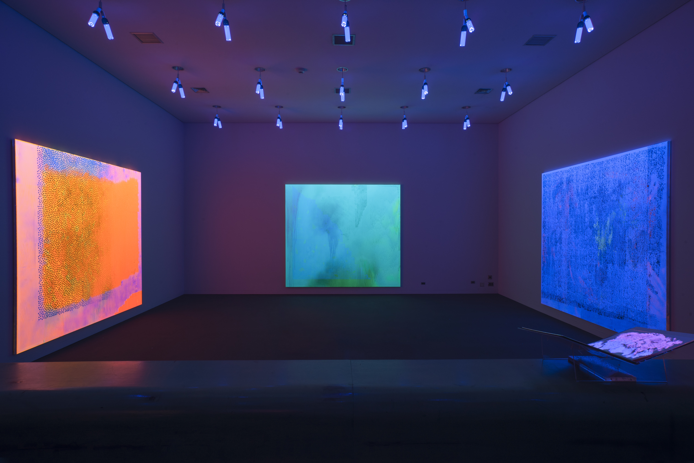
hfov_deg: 84.0
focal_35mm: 20
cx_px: 347
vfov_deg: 61.9
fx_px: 386
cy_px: 232
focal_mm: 20
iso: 250
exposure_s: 5
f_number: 16
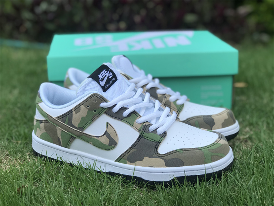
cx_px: 137
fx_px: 451
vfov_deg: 25.7
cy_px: 103
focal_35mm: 57
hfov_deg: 33.8
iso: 20
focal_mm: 6.6
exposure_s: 1/414
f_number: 2.8
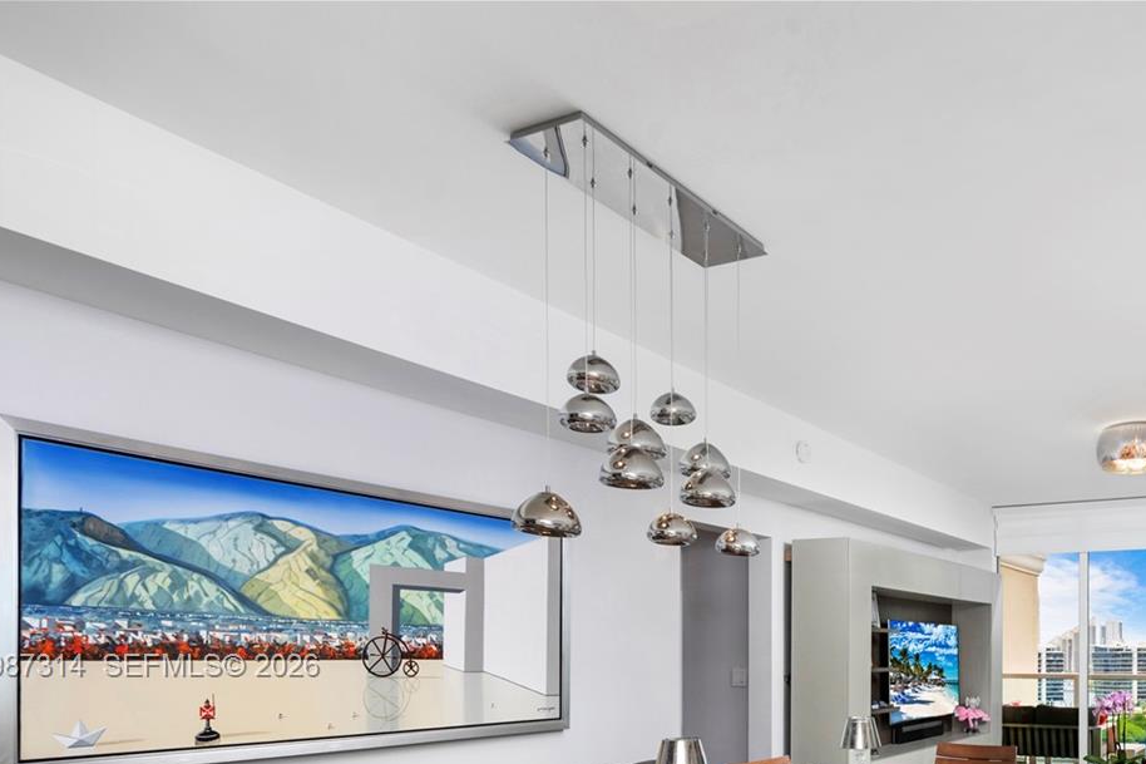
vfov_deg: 43.0
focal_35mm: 28
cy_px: 667
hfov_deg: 59.8
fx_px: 891
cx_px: 932
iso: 320
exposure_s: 1/100
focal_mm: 16
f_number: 8
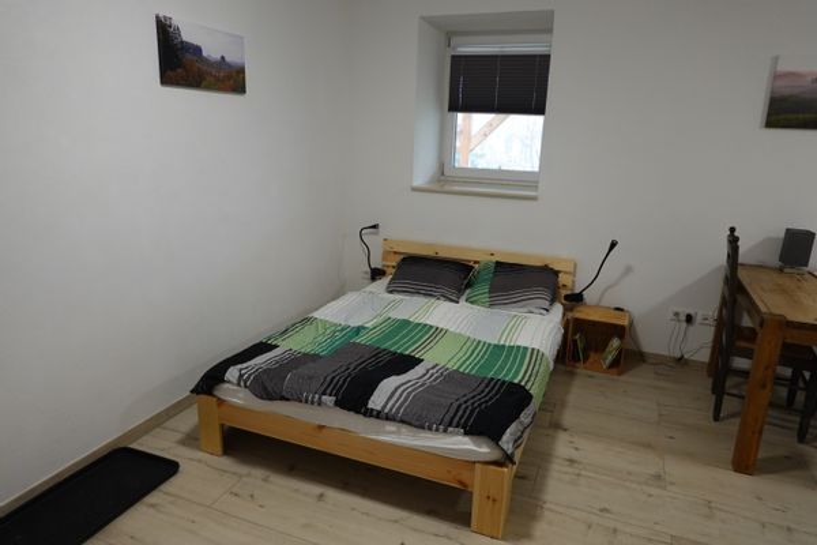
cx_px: 408
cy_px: 272
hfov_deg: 73.7
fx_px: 545
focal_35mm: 24
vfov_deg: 53.1
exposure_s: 1/30
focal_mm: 9
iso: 400
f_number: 2.8
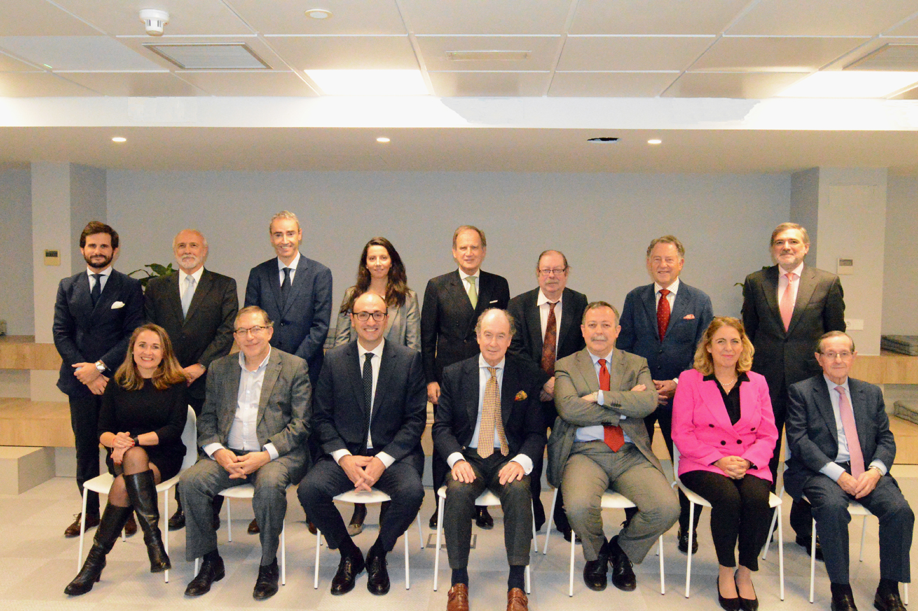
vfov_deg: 43.5
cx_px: 459
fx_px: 764
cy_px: 306
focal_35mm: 30
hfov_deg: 62.0
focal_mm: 20
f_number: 11
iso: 12800
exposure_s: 1/200
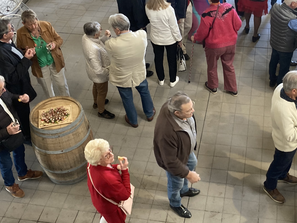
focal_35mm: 53
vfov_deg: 27.2
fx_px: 455
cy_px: 62
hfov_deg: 35.8
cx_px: 198
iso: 125
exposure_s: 1/50
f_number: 1.8
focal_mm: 3.99
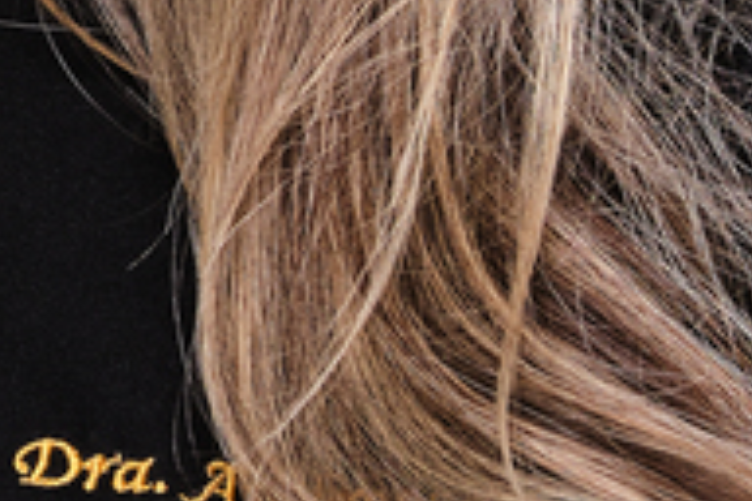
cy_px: -705
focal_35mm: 469
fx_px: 9796
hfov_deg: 4.3
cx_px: -815
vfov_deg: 2.9
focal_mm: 50
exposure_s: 1/200
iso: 160
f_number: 11
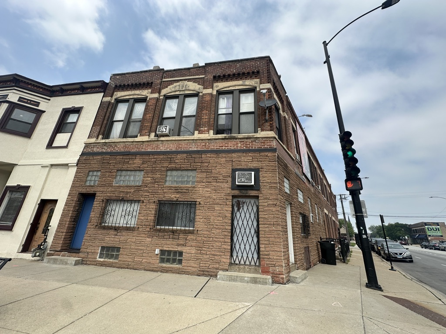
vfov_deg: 85.7
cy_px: 167
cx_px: 223
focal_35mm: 14
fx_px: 180
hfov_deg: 102.1
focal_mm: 2.22
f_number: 2.2
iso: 50
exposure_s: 1/1667
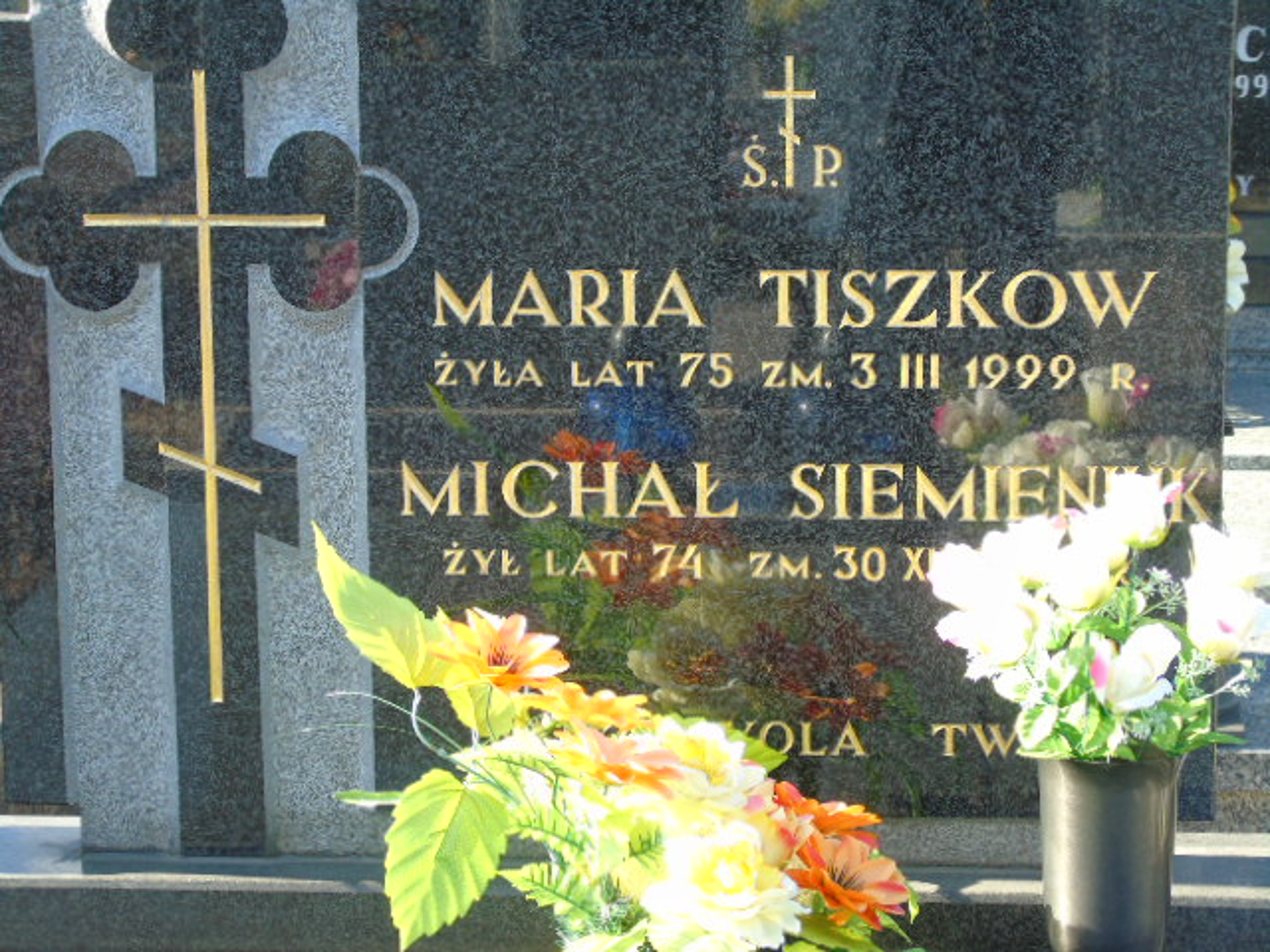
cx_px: 635
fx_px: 3449
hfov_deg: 20.9
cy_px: 476
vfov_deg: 15.7
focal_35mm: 94
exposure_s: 1/80
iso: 80
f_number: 4.3
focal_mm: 17
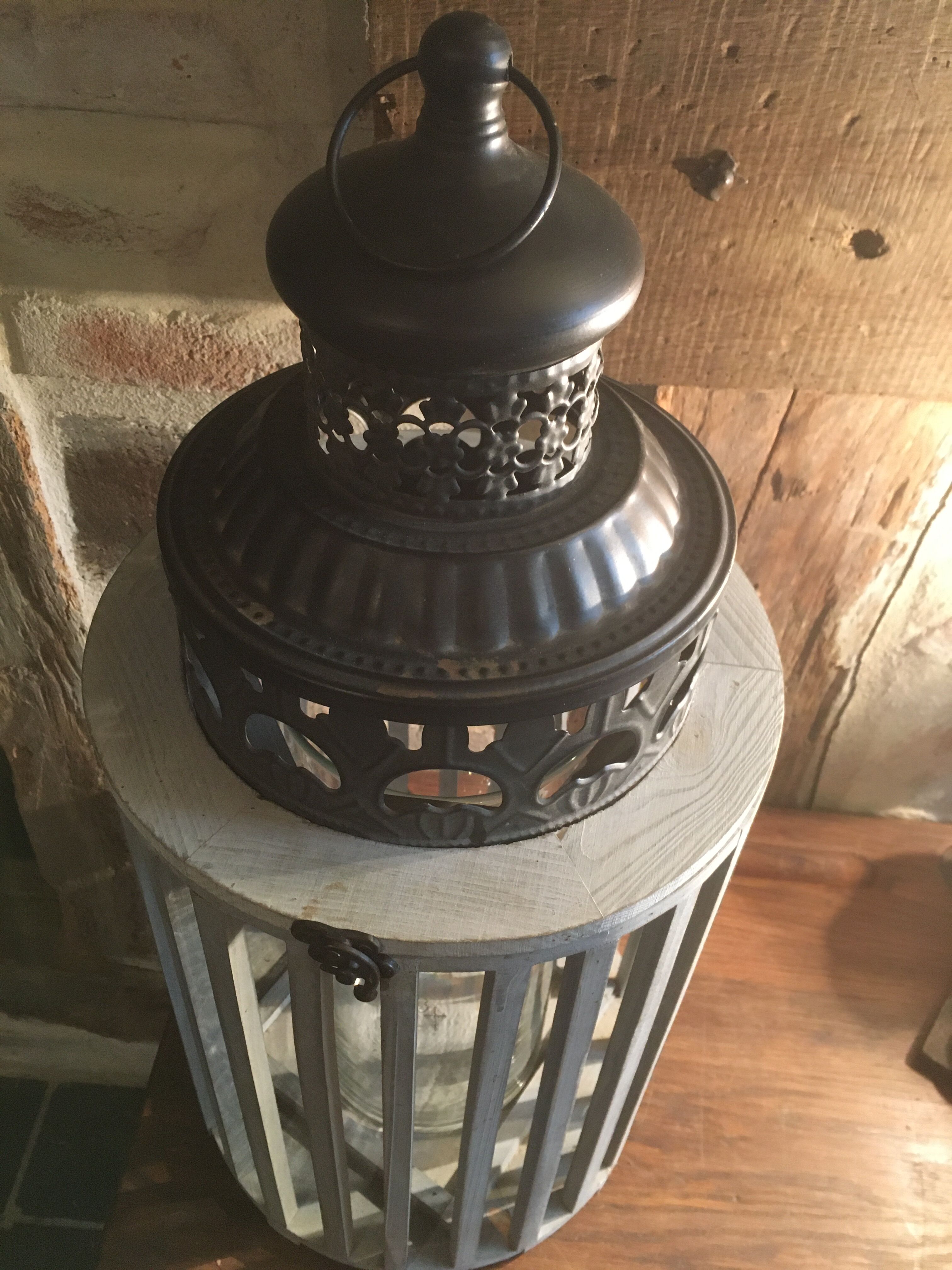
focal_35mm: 29
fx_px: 1063
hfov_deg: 48.2
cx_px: 476
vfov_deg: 61.7
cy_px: 635
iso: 200
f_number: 2.2
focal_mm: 4.15
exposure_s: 1/17
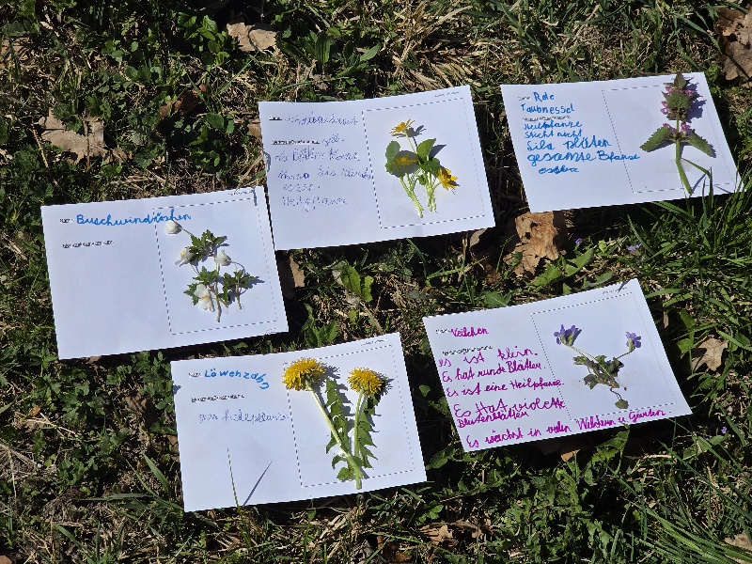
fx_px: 1499
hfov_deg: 28.2
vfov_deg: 21.3
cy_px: 282
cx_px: 376
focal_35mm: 69
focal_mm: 7.9
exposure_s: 1/10000
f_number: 2.4
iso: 50
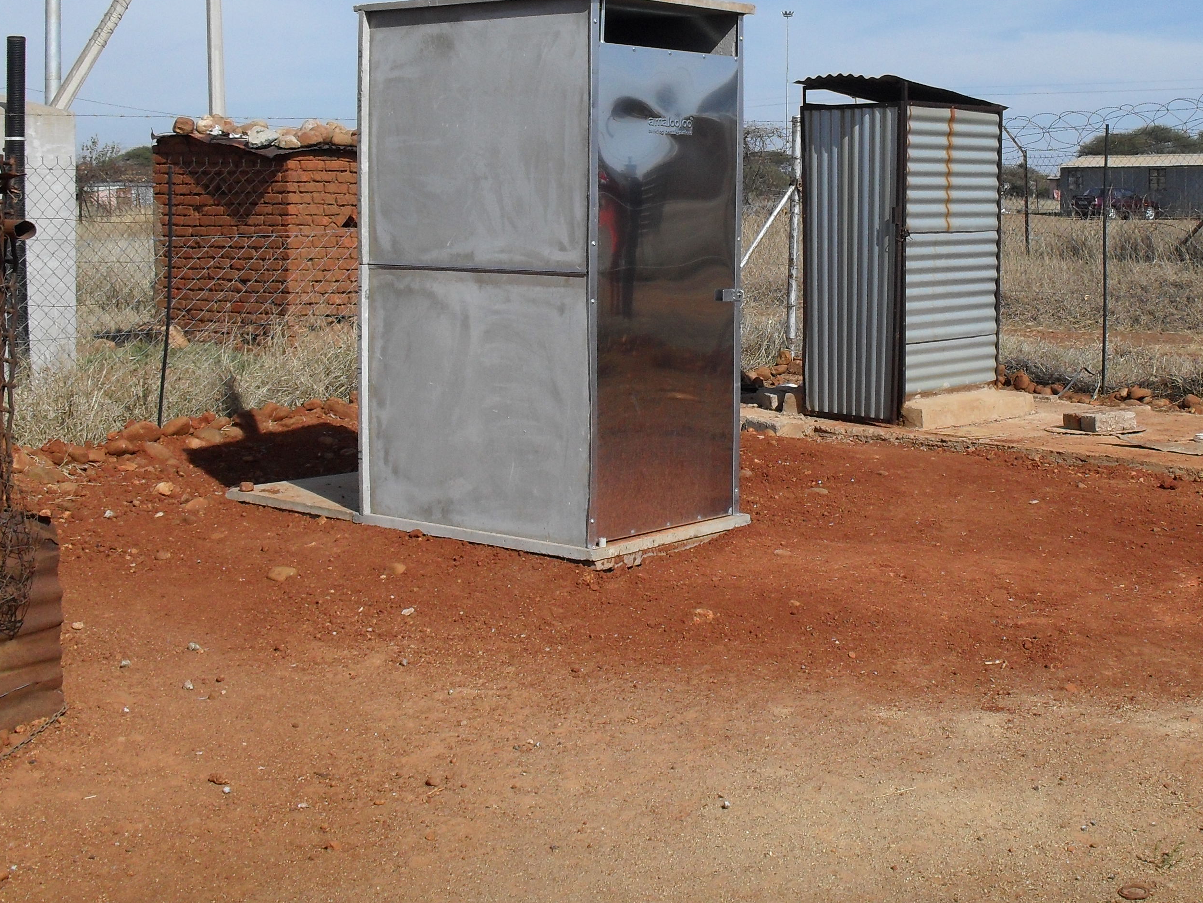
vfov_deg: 28.3
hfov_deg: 37.2
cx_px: 762
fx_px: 1772
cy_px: 286
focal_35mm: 51
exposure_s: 1/250
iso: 100
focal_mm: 6.3
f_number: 8.4
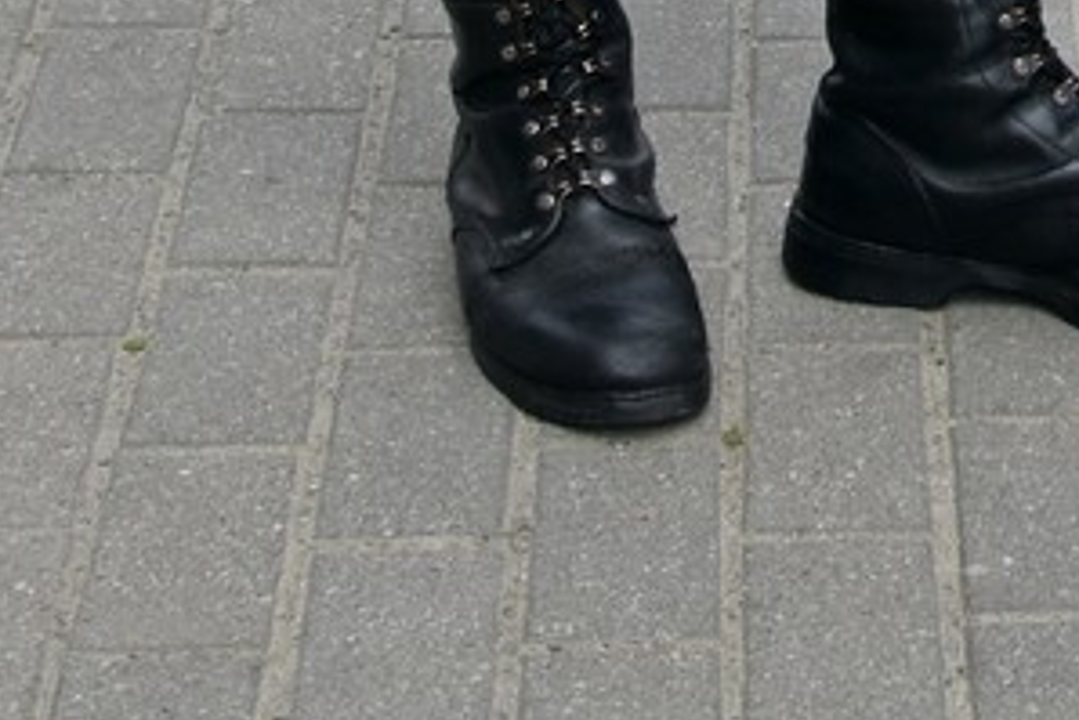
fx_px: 5261
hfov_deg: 11.3
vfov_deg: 6.9
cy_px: -1577
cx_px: 1590
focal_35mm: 175
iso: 100
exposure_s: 1/400
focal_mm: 17
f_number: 6.3
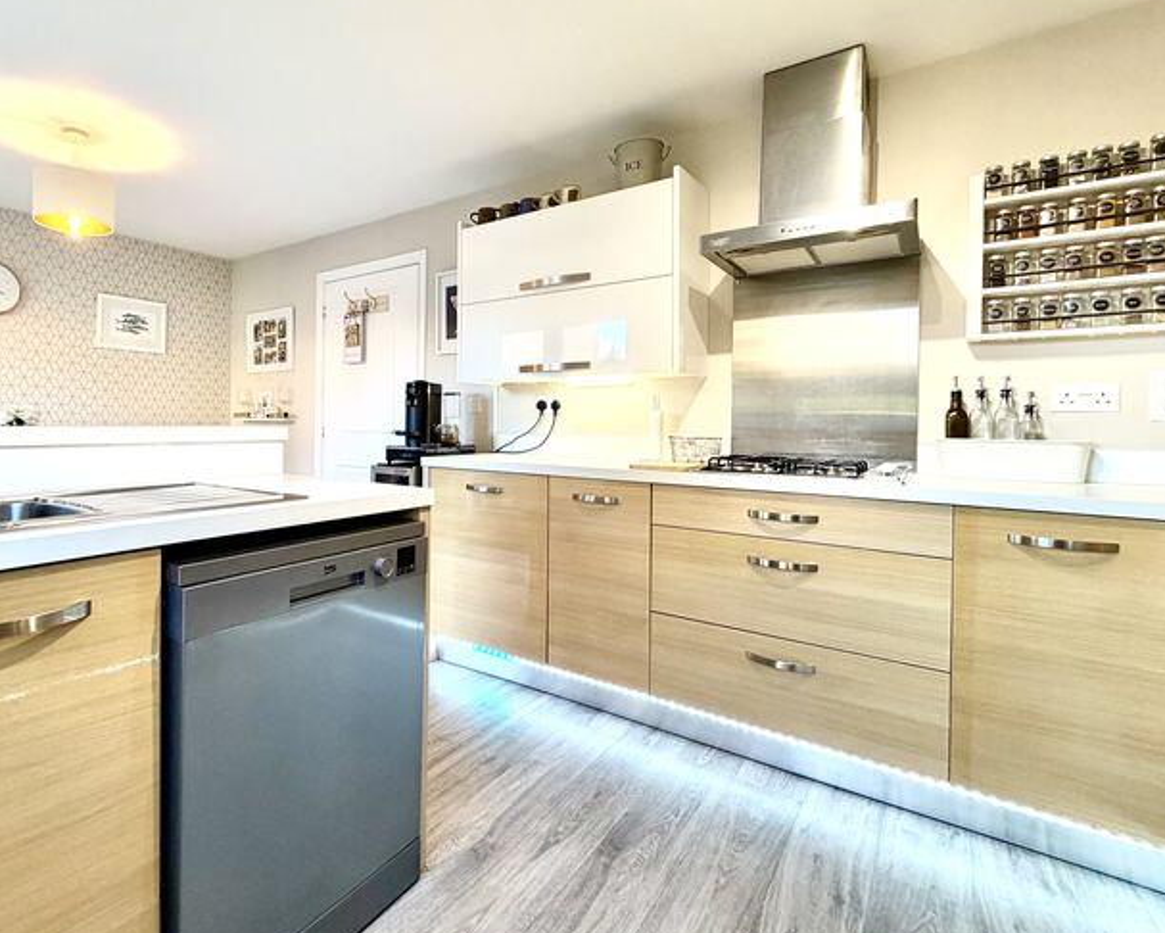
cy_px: 430
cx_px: 459
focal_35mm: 18
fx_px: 621
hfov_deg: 85.1
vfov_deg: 73.7
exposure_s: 1/100
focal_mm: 2.22
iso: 250
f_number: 2.2
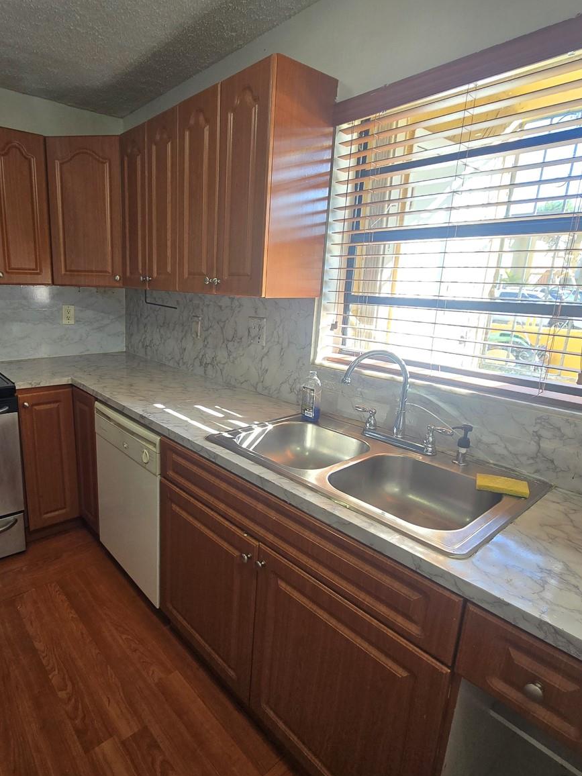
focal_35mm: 18
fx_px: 404
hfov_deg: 70.0
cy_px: 391
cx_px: 204
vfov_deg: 87.8
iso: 80
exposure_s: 1/60
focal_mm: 2.2
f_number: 2.2
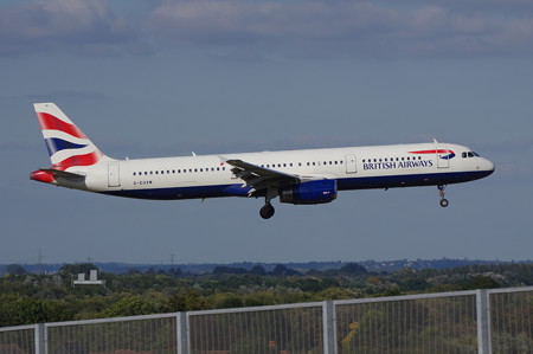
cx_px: 266
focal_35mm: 300
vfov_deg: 4.6
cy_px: 177
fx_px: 4437
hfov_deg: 6.9
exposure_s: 1/1000
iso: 200
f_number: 8
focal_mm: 200
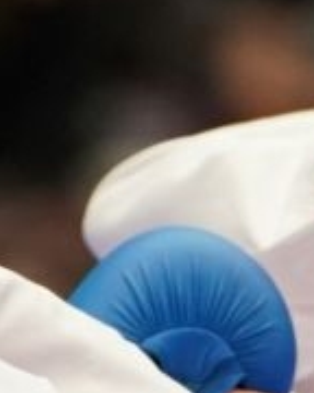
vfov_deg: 1.0
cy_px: 356
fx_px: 21804
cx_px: 39
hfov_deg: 0.8
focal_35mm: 1877
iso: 2500
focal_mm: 200
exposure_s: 1/1000
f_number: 2.8
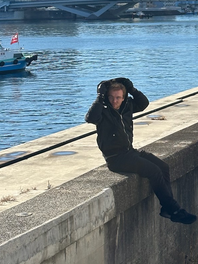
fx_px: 945
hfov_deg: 11.9
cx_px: 189
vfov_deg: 15.7
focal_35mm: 124
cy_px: 37
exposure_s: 1/5263
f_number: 1.78
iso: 64
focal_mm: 6.86
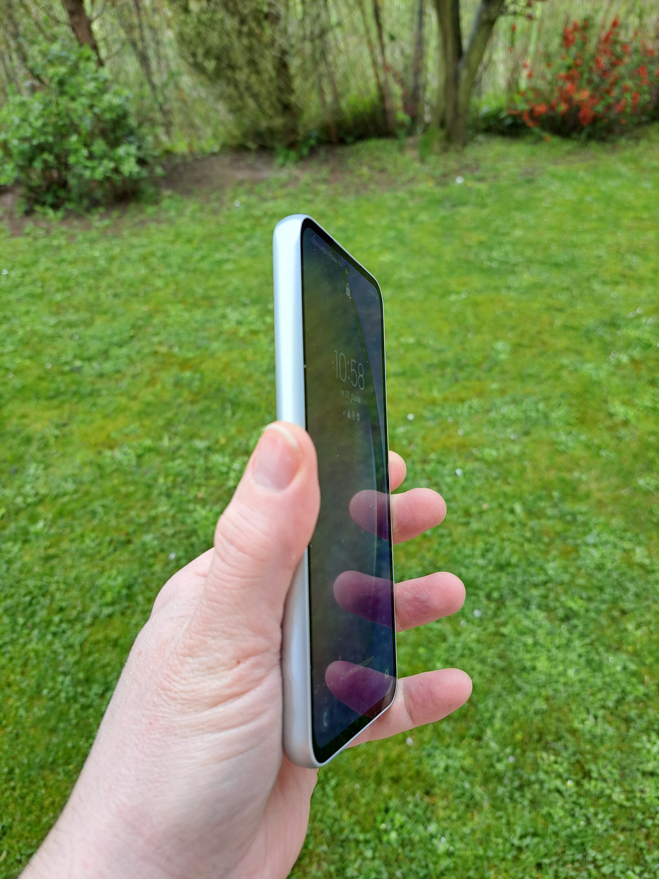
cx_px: 330
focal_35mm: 24
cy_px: 440
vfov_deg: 71.6
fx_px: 609
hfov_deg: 56.8
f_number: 1.8
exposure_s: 1/157
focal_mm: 5.23
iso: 50
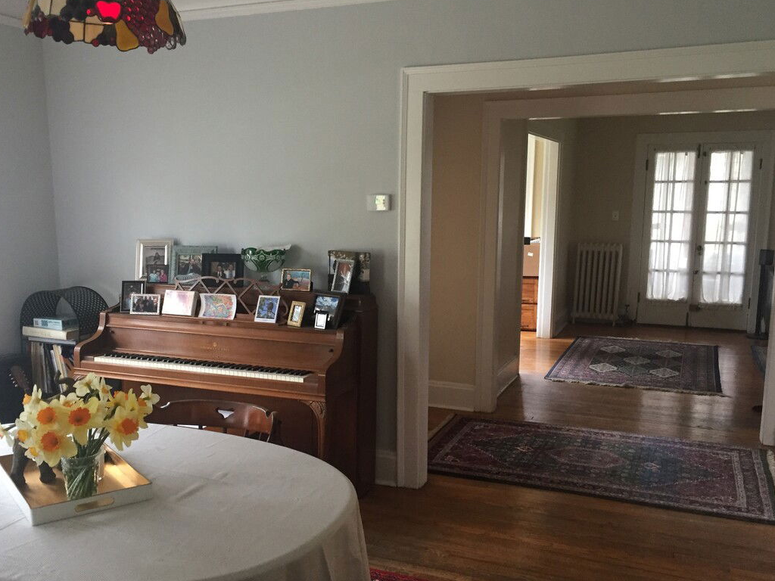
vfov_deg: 41.8
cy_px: 317
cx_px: 352
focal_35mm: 34
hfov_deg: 53.9
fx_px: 761
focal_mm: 4.15
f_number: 2.2
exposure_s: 1/30
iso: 160
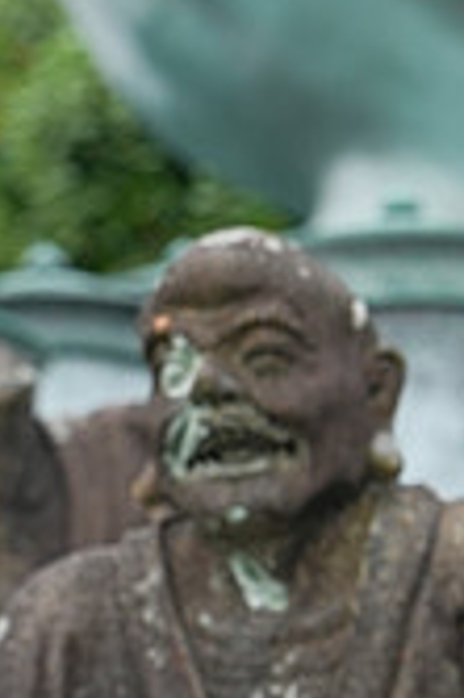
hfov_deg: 6.4
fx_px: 4087
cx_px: 834
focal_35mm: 211
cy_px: 272
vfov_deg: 9.8
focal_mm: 44
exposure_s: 1/125
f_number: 8
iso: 200
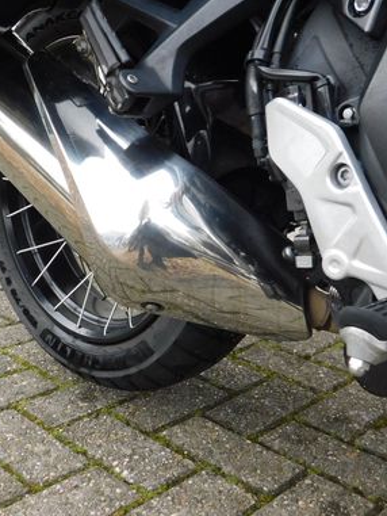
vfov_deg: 44.7
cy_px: 279
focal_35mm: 42
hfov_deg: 34.1
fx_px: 626
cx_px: 130
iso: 125
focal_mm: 4.5
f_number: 3.1
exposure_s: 1/100
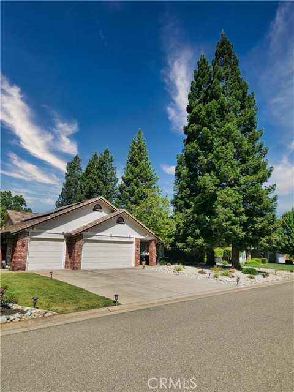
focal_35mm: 22
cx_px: 147
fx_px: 249
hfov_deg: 61.1
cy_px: 196
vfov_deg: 76.4
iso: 250
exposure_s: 1/2500
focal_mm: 11
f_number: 4.5
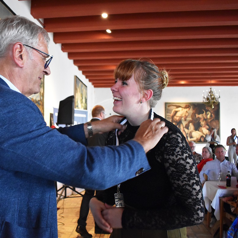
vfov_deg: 47.2
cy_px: 119
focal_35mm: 35
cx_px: 72
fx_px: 272
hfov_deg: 46.2
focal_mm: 18
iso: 4000
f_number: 3.5
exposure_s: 1/60
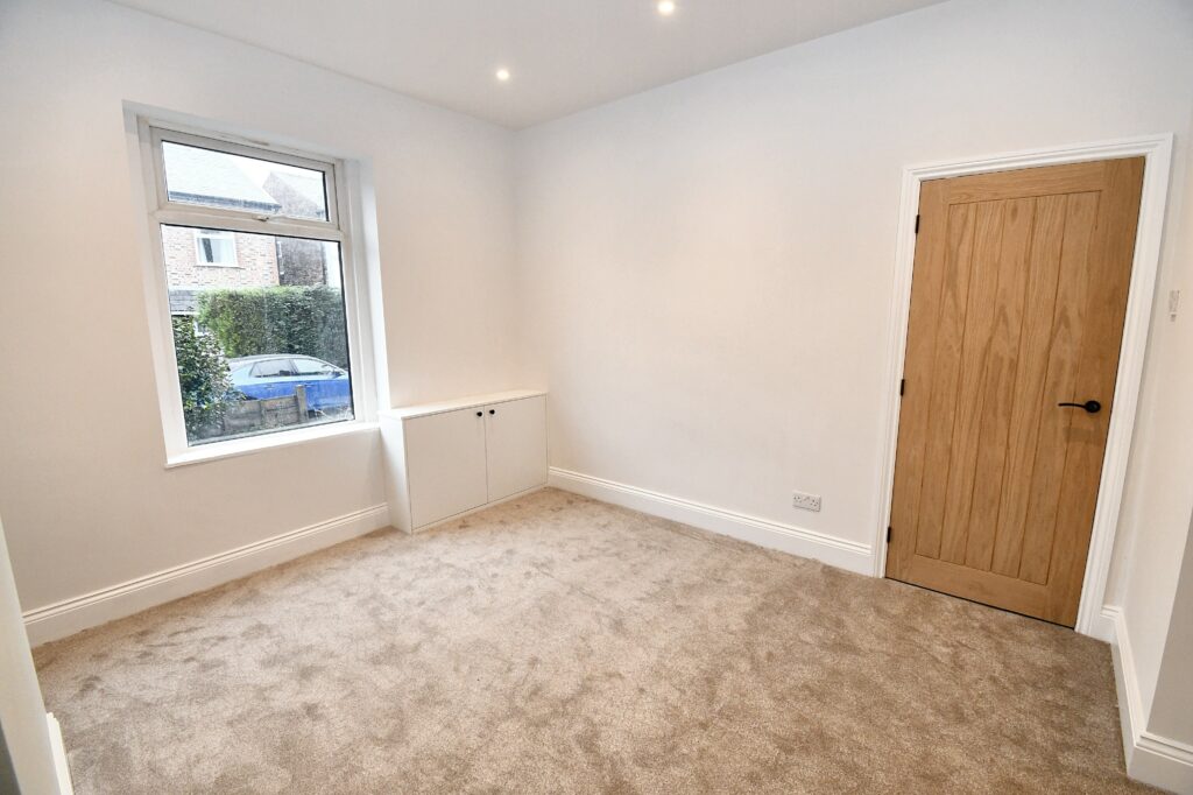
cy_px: 398
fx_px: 497
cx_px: 596
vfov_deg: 77.3
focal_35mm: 15
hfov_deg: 100.4
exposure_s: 1/50
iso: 1600
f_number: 10
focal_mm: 10
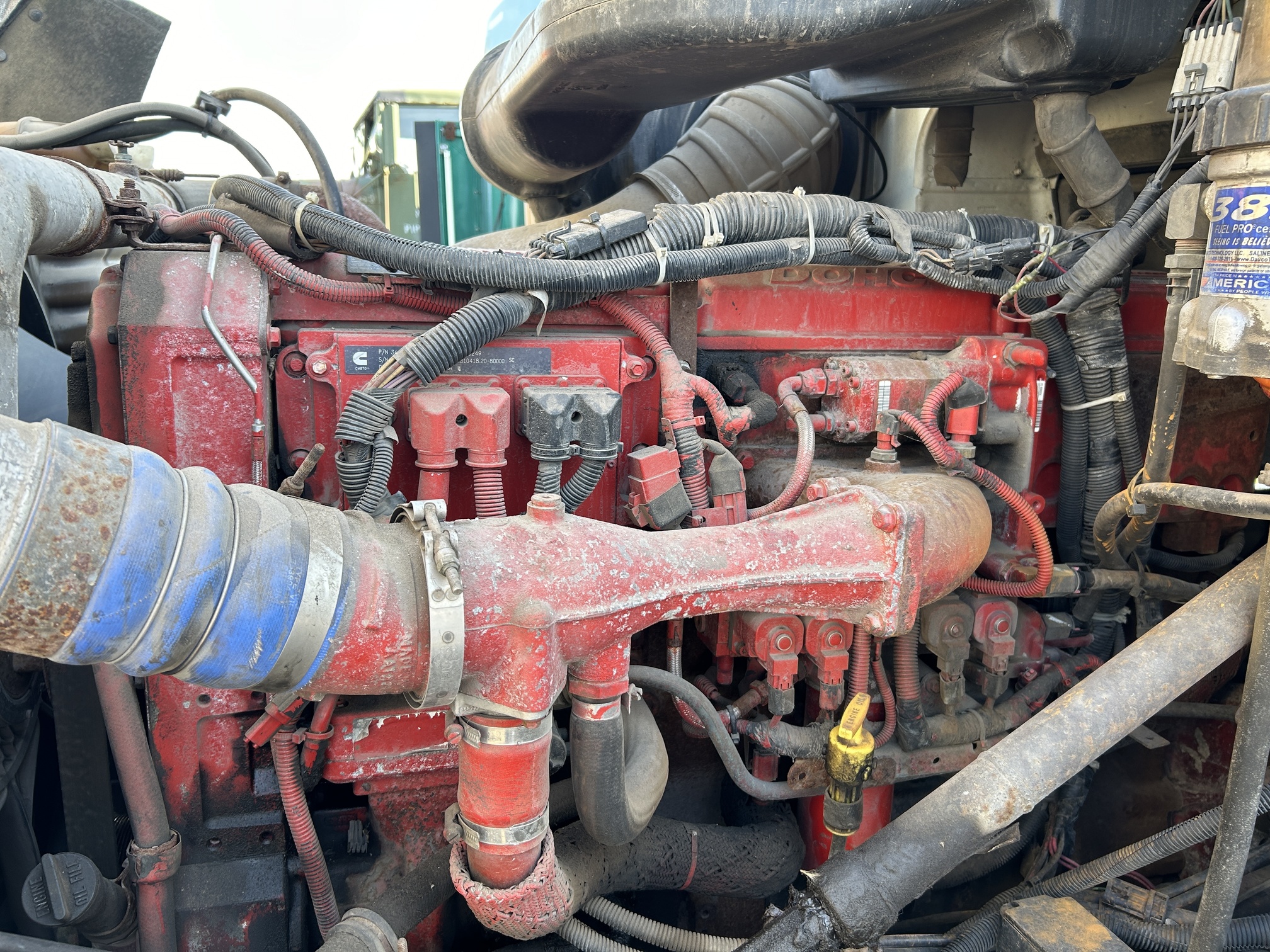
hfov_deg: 67.3
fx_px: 954
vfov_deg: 53.1
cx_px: 635
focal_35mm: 26
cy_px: 476
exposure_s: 1/121
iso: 40
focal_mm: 5.7
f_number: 1.5
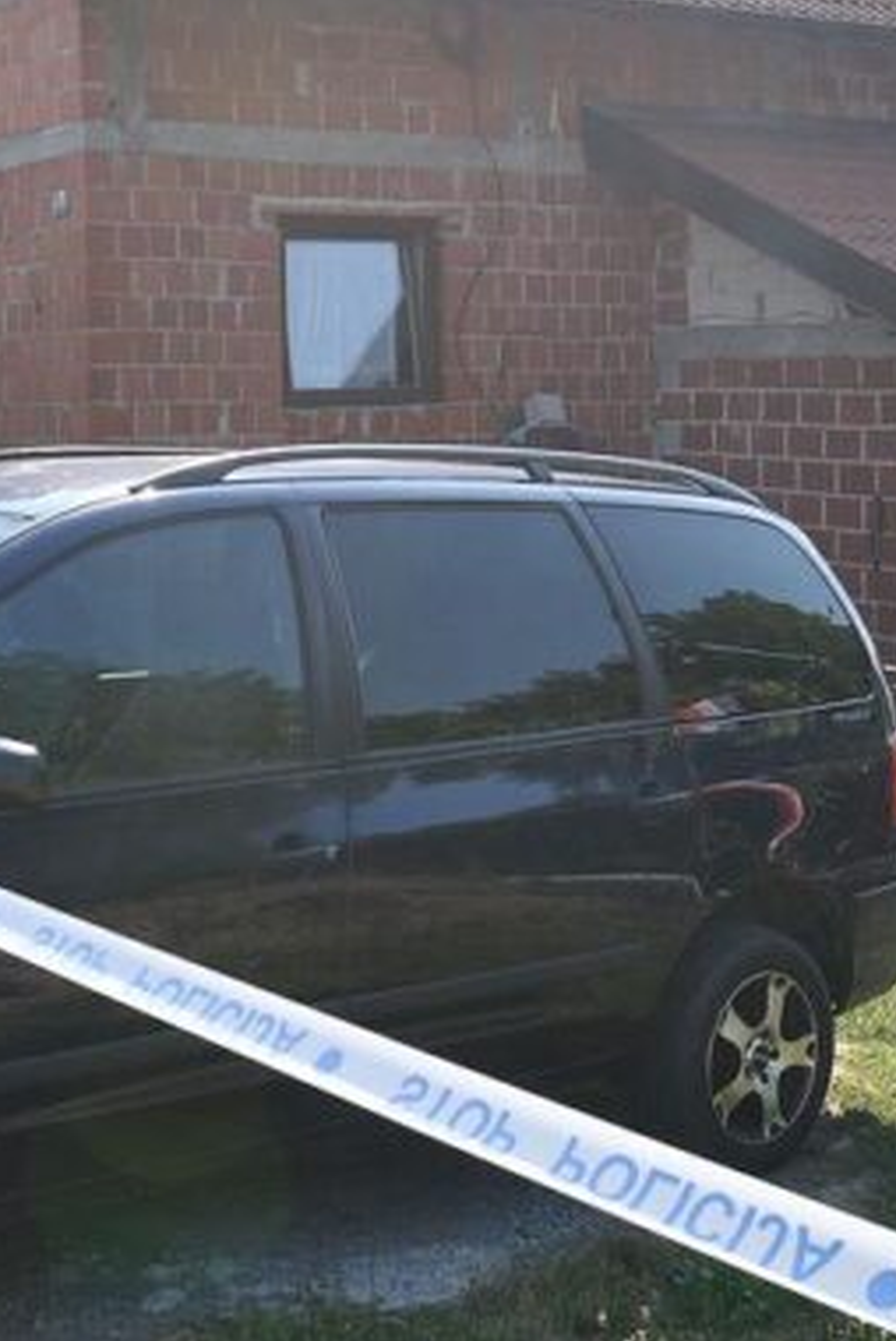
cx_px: 282
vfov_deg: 37.3
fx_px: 1975
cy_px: 515
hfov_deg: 25.4
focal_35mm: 53
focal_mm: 16
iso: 160
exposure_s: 1/1000
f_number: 5
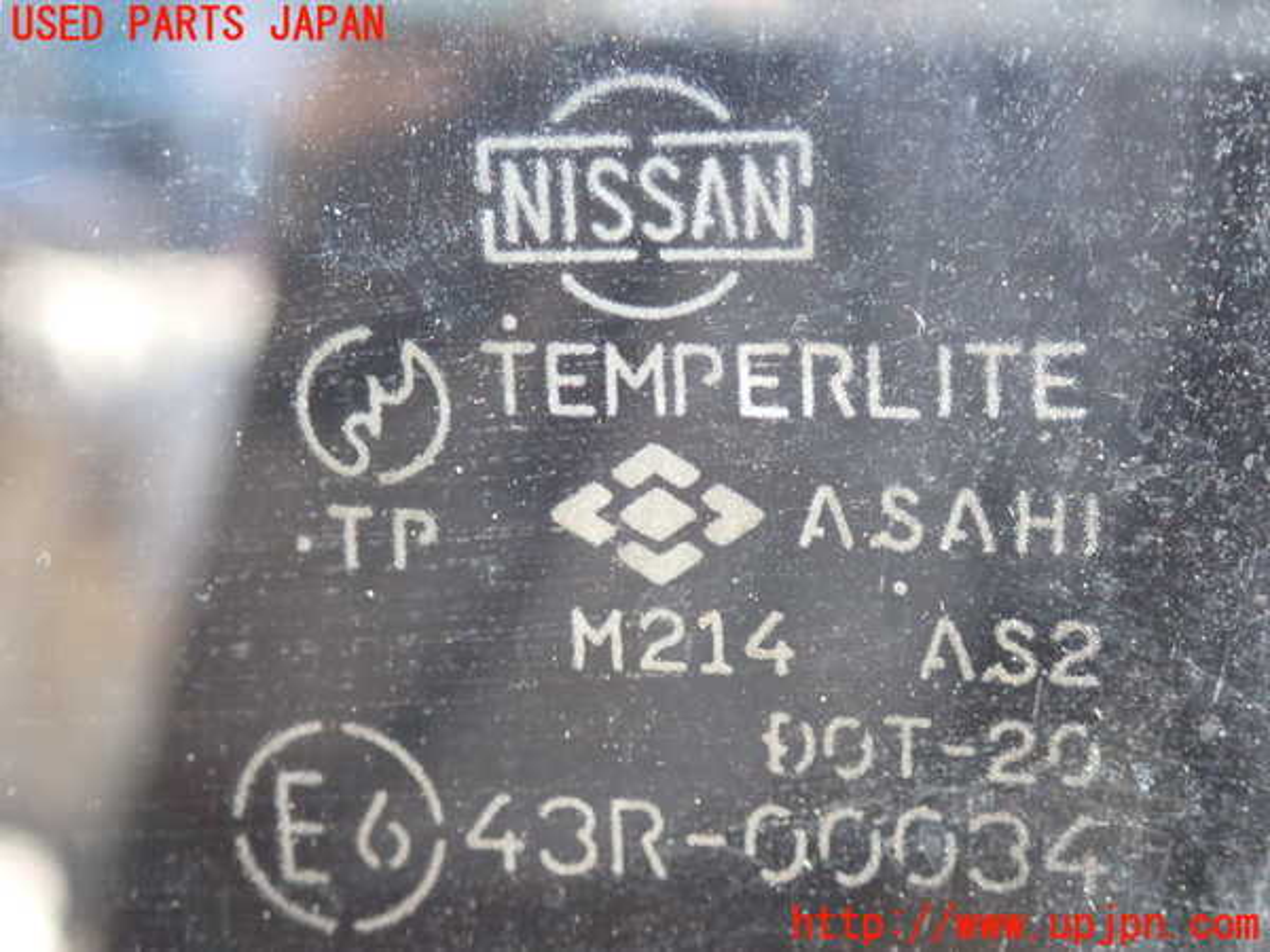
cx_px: 635
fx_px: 3449
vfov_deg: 15.7
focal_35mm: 94
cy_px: 476
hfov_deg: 20.9
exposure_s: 1/125
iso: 200
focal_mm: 16.79
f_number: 4.7
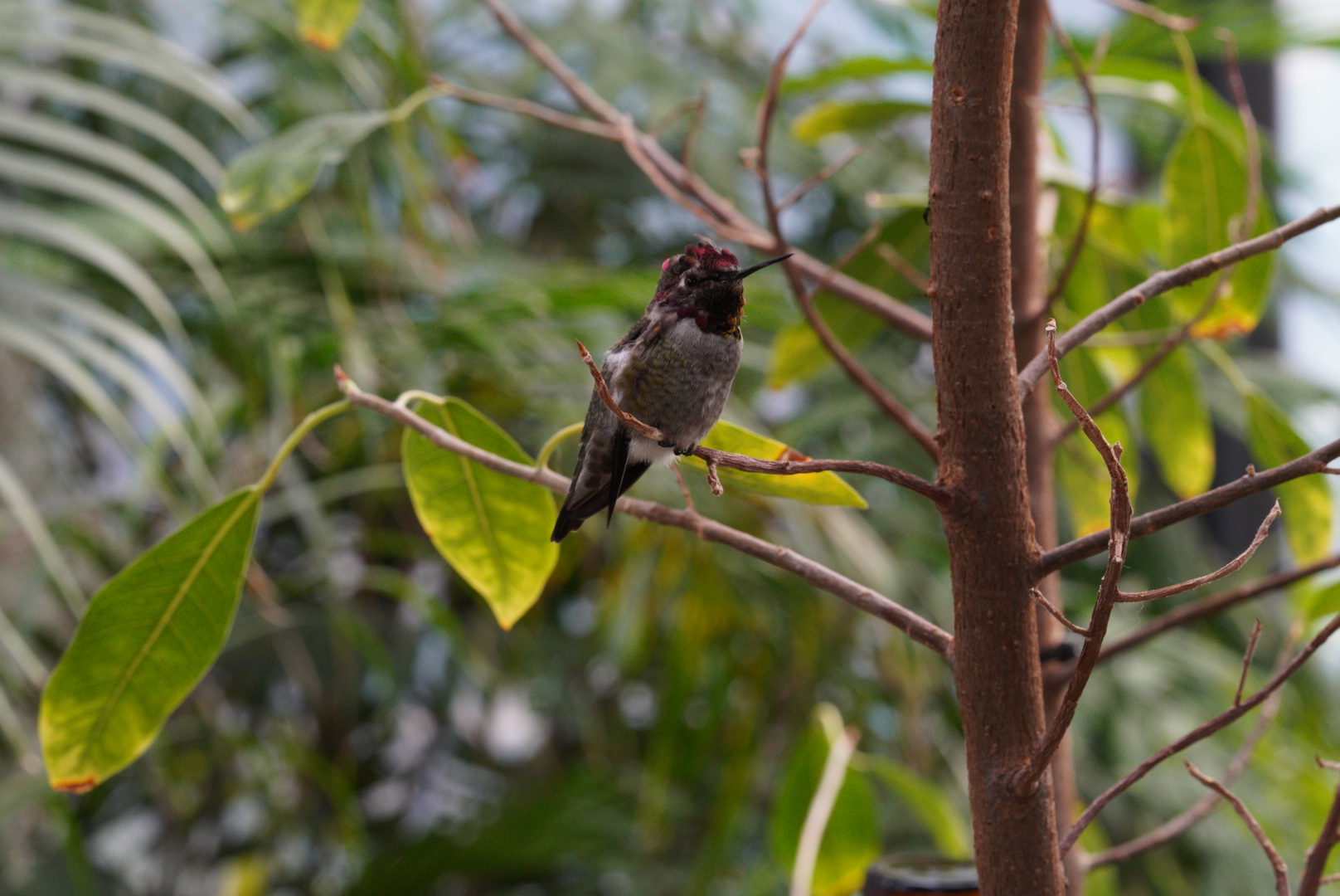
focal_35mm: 135
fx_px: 5028
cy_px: 448
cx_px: 670
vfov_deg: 10.2
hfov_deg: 15.2
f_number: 10
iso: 1000
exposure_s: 1/60
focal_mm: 90
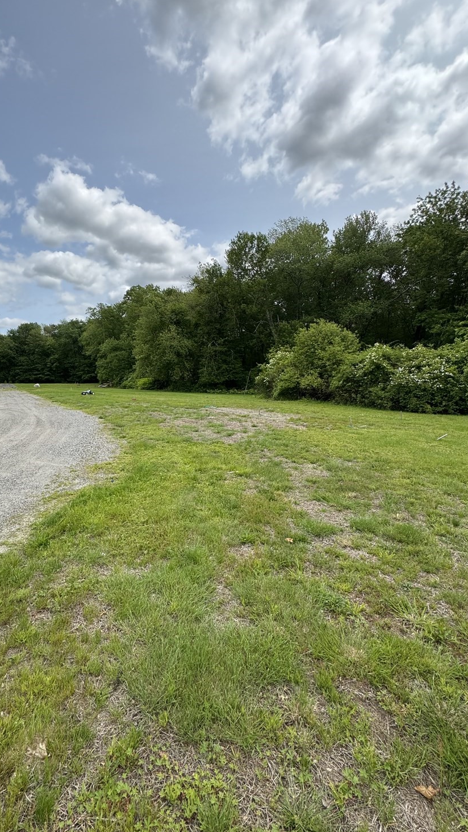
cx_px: 184
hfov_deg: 66.4
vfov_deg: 99.3
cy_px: 407
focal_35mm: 16
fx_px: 353
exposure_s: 1/1160
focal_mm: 2.22
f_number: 2.2
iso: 40
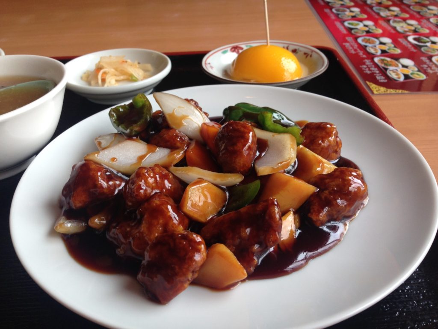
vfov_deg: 42.9
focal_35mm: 33
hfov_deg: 55.4
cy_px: 164
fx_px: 418
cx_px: 219
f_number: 2.4
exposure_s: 1/120
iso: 64
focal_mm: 4.12
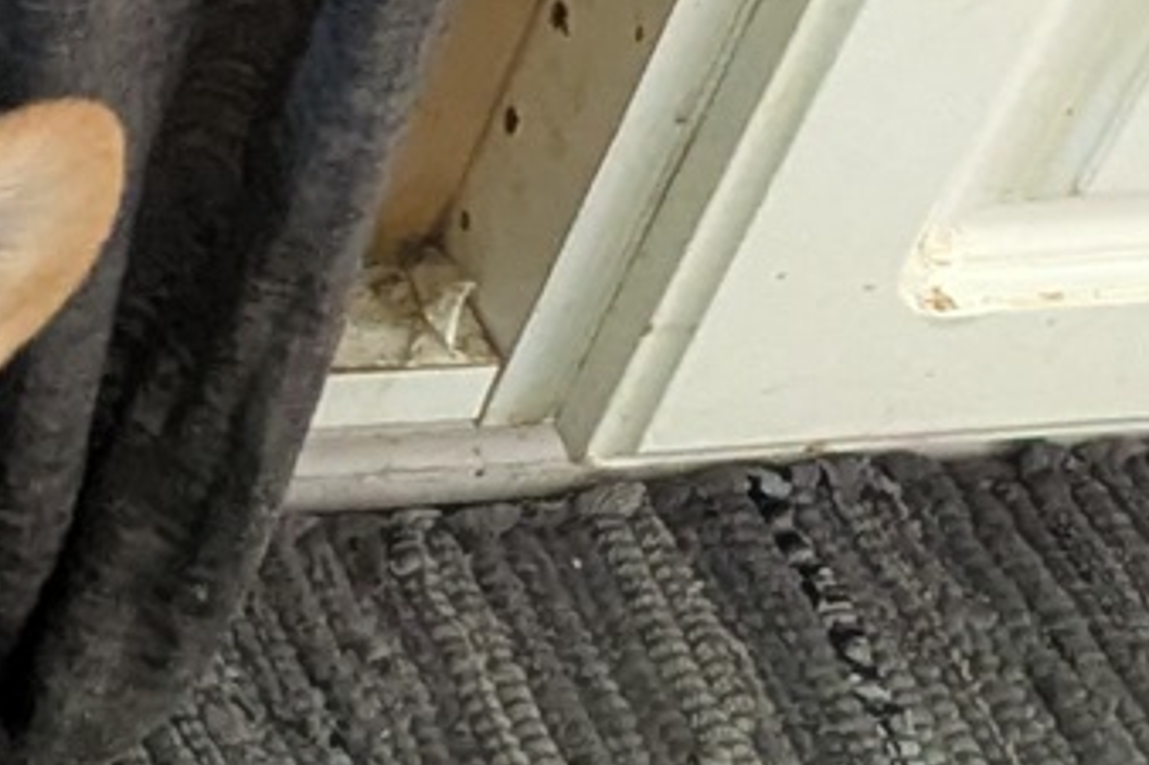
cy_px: 1234
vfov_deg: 7.1
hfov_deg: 9.4
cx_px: -1876
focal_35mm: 189
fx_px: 6029
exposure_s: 1/67
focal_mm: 6.81
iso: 1742
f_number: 1.85
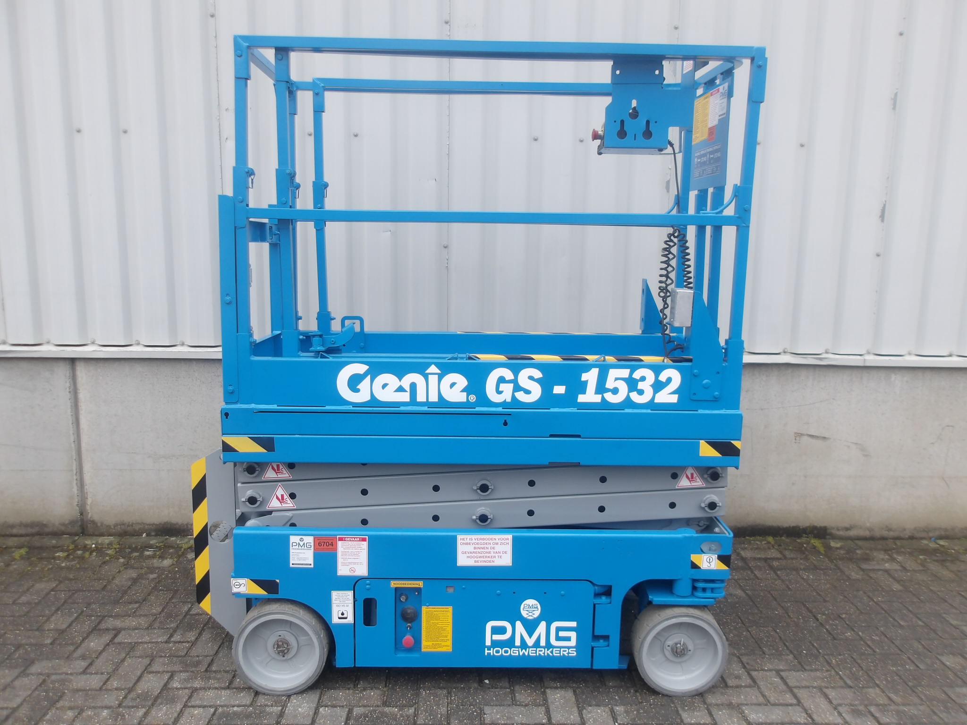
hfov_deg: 65.3
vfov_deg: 51.4
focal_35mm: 27
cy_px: 362
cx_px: 484
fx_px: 754
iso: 100
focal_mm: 4.9
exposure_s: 1/163
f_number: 3
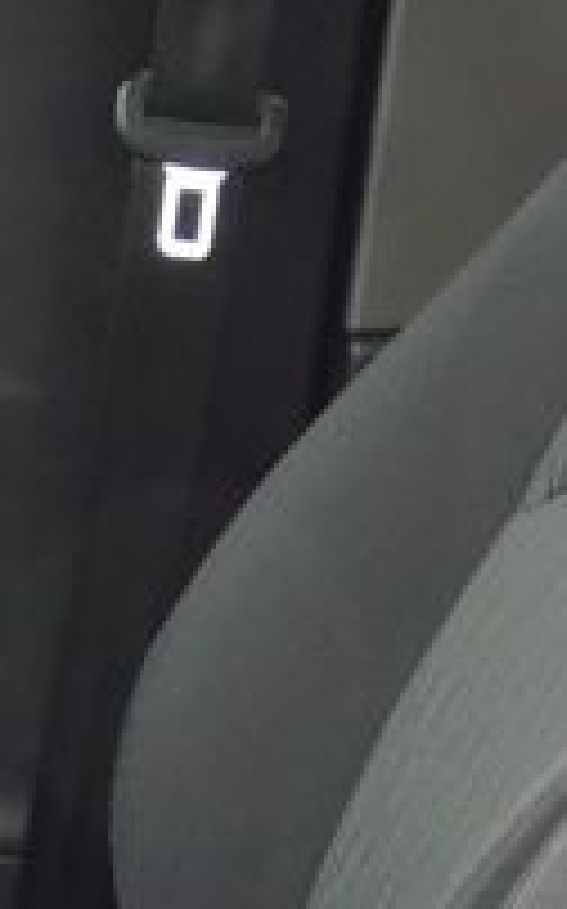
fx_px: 5199
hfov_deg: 6.0
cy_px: 945
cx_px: -864
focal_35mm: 210
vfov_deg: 9.9
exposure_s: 1/80
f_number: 3.6
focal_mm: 7.1
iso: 250
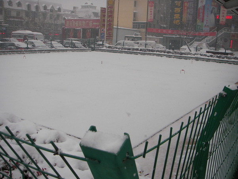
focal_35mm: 38
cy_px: 90
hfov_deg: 49.0
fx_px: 261
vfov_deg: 37.7
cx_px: 119
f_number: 3.3
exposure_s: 1/302
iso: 50
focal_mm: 6.3
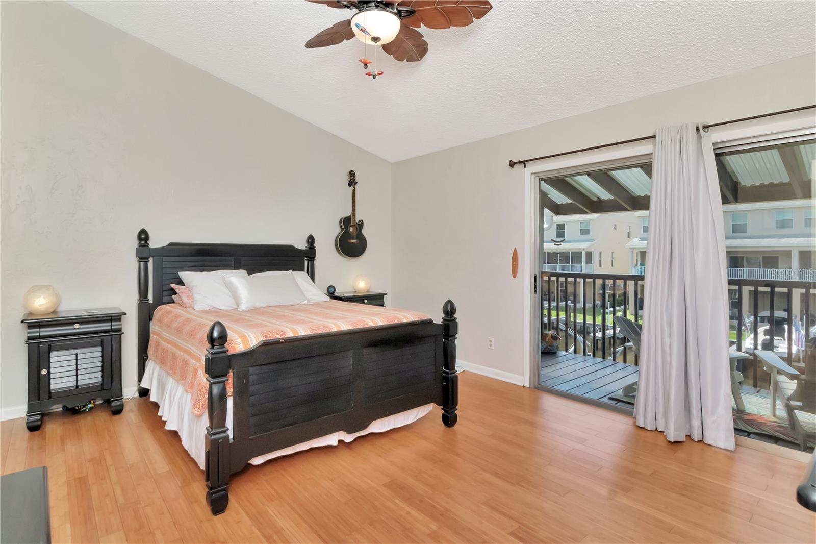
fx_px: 374
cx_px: 408
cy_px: 272
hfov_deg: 95.0
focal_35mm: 16
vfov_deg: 72.0
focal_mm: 11
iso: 800
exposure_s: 1/200
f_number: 11
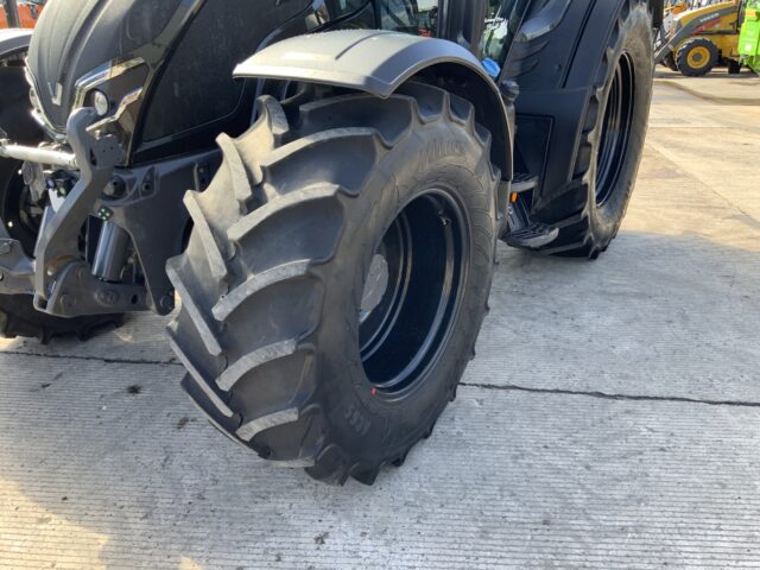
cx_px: 380
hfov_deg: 61.7
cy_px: 285
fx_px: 637
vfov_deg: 48.2
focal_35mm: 29
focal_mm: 3
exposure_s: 1/122
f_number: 1.8
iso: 16
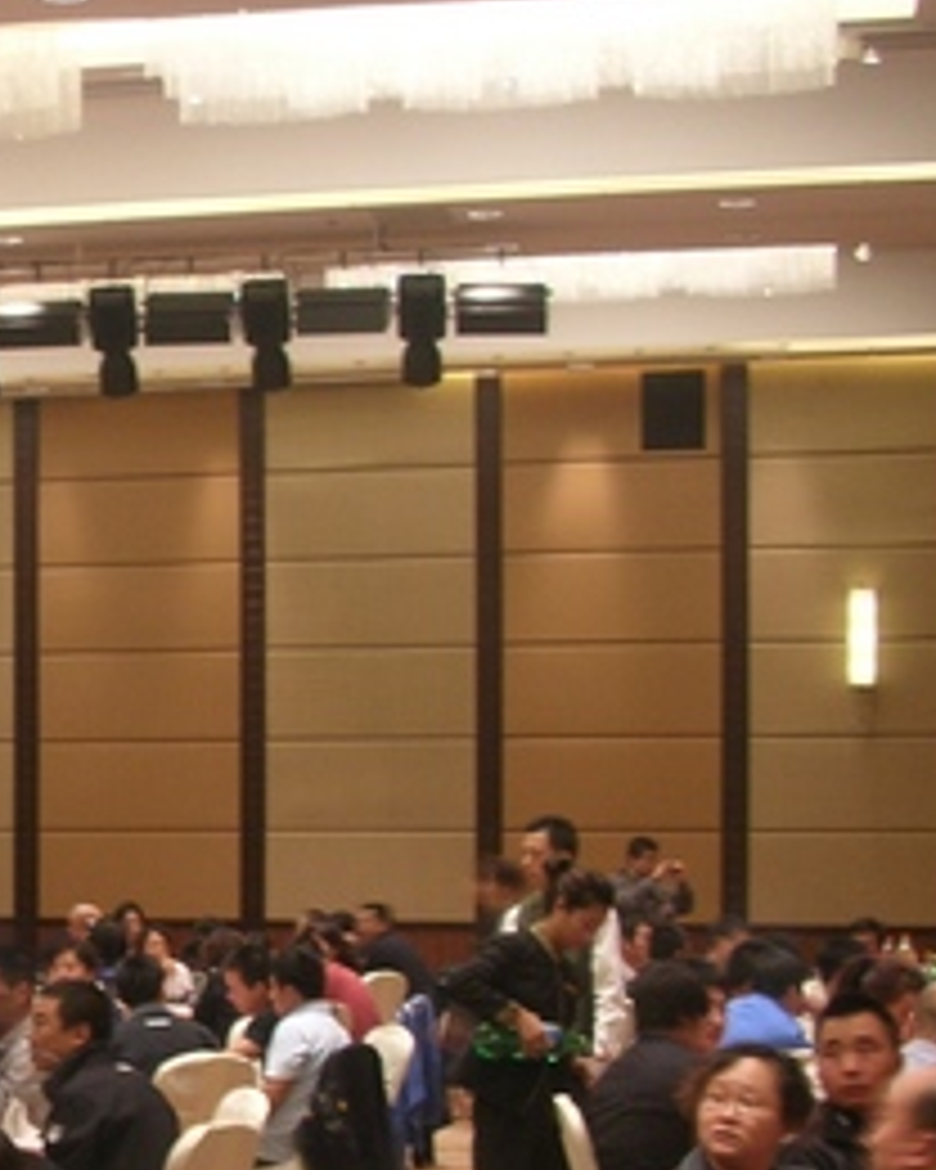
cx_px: -454
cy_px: 952
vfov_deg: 20.6
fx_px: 3186
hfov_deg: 15.5
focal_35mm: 92
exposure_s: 1/4.6
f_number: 3
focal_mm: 5.8
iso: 50
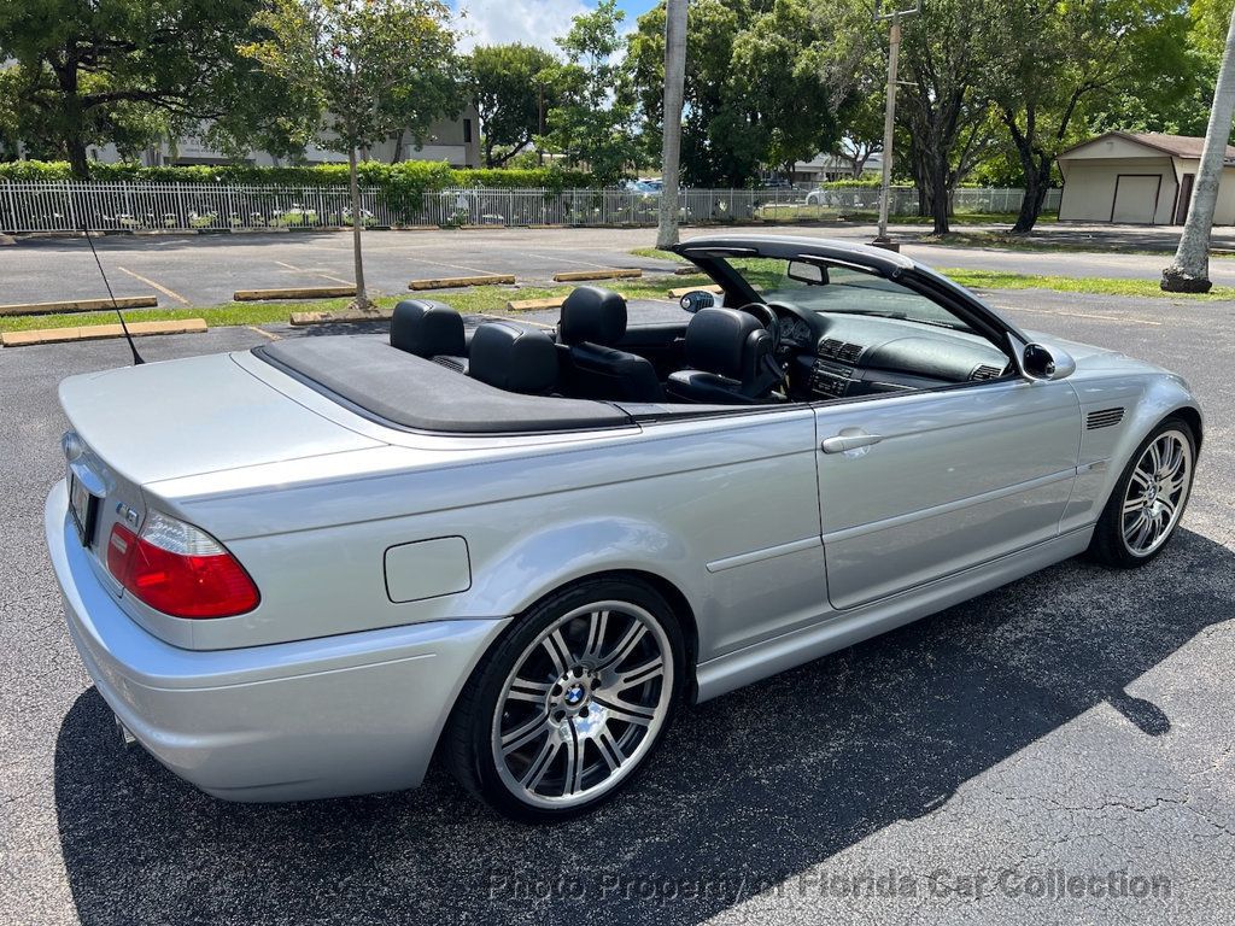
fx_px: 928
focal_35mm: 26
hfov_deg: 67.3
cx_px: 618
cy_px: 463
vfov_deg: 53.1
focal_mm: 5.7
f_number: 1.5
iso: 50
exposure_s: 1/2632
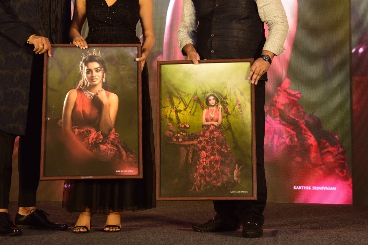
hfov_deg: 23.6
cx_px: 178
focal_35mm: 86
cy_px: 61
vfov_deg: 15.8
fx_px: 879
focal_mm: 55
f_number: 5
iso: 1600
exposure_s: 1/60
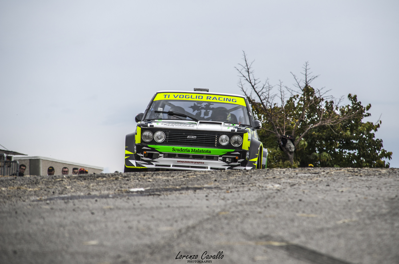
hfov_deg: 6.9
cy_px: 132
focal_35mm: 300
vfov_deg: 4.6
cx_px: 200
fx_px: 3318
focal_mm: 200
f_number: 9
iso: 125
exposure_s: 1/250
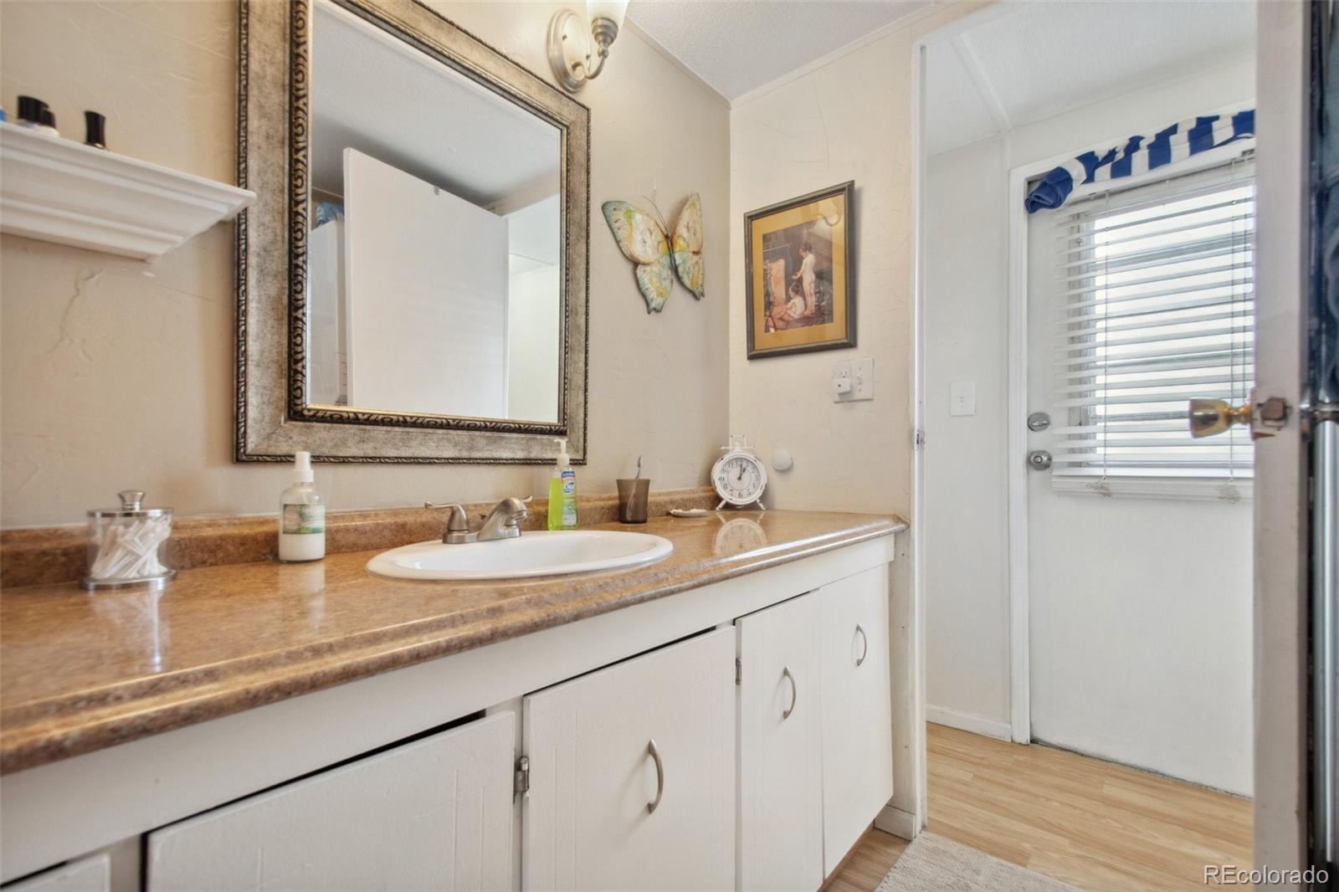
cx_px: 670
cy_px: 446
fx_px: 558
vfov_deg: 77.3
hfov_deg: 100.4
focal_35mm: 15
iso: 400
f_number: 8
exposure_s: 1/40
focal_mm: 10
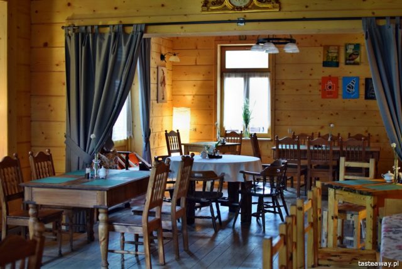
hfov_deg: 37.8
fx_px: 586
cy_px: 134
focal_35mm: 52
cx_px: 201
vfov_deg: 25.8
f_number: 3.2
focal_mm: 35
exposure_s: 1/60
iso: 800
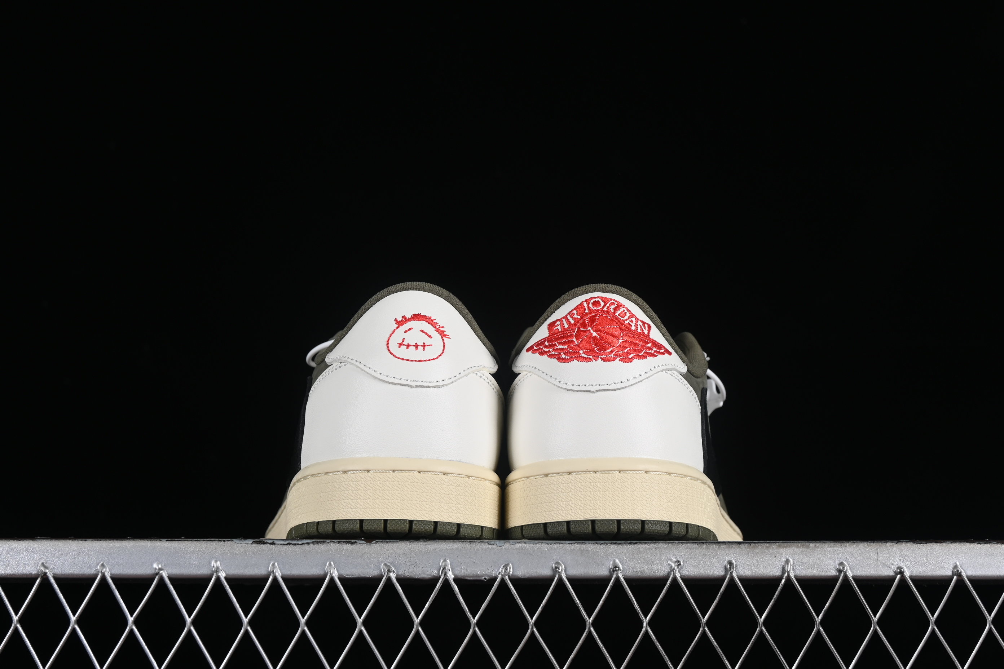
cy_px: 334
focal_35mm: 75
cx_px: 502
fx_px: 2092
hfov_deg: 27.0
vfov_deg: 18.2
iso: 160
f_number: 8
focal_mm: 50
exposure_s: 1/80
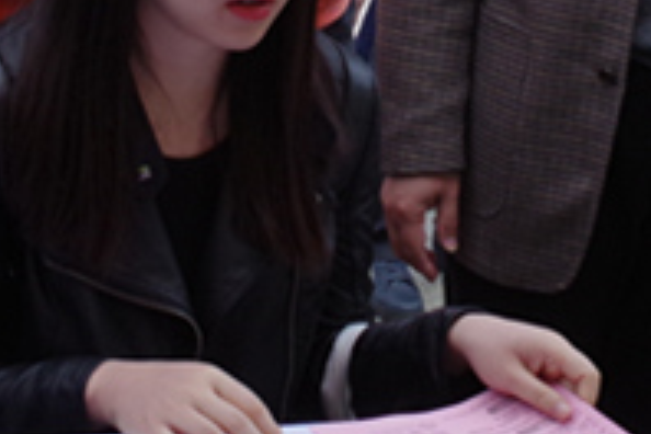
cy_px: -205
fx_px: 2268
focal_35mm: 125
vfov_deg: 10.6
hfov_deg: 16.3
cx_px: 375
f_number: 11
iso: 800
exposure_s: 1/160
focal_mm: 21.25
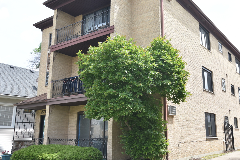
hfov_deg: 51.5
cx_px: 146
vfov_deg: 35.9
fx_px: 247
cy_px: 76
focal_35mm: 37
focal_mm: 20
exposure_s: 1/320
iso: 250
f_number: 9
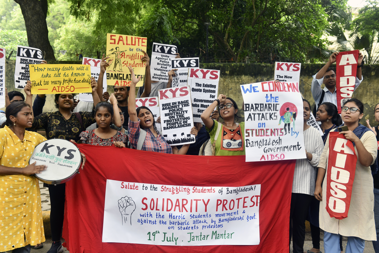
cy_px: 126
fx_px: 421
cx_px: 190
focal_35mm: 40
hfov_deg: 48.5
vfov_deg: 33.4
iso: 640
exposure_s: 1/400
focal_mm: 40
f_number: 5
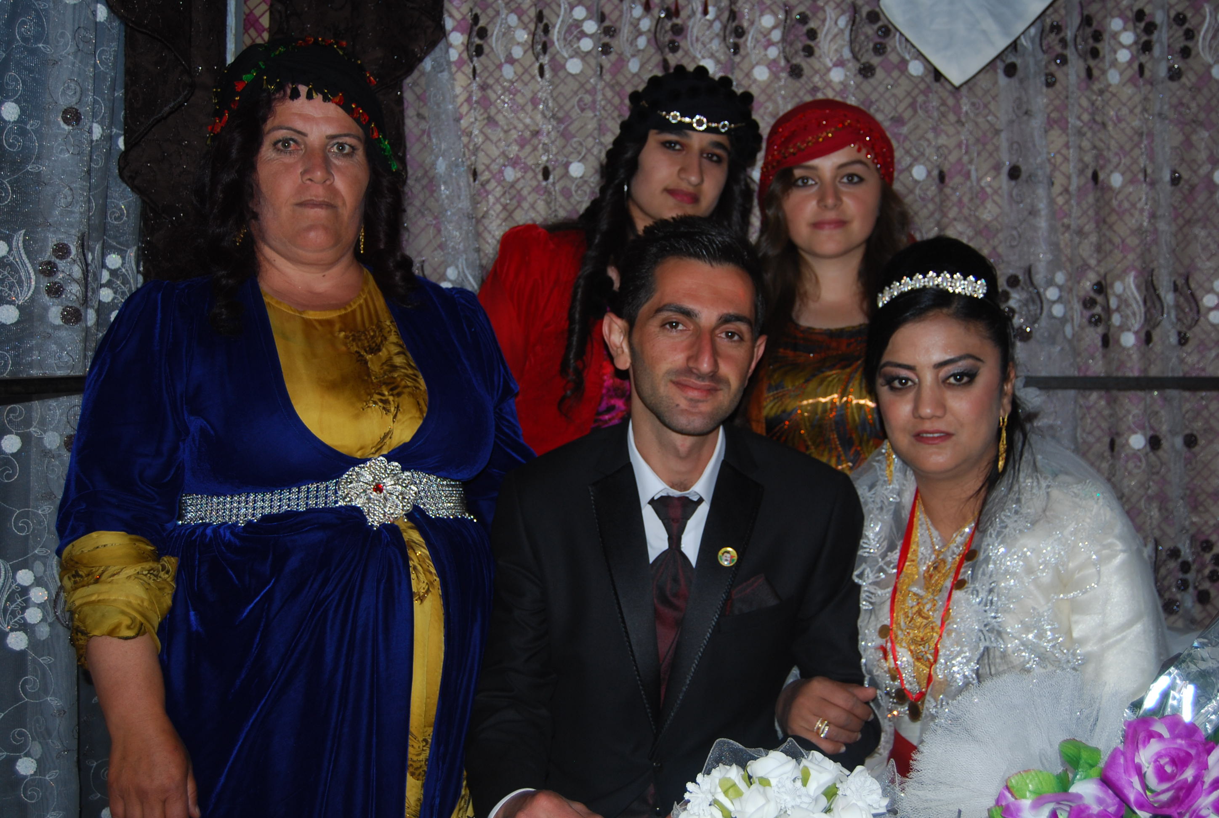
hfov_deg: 46.3
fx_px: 1425
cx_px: 610
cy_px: 409
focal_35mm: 42
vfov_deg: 32.0
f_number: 4.2
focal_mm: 28
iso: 200
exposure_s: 1/60
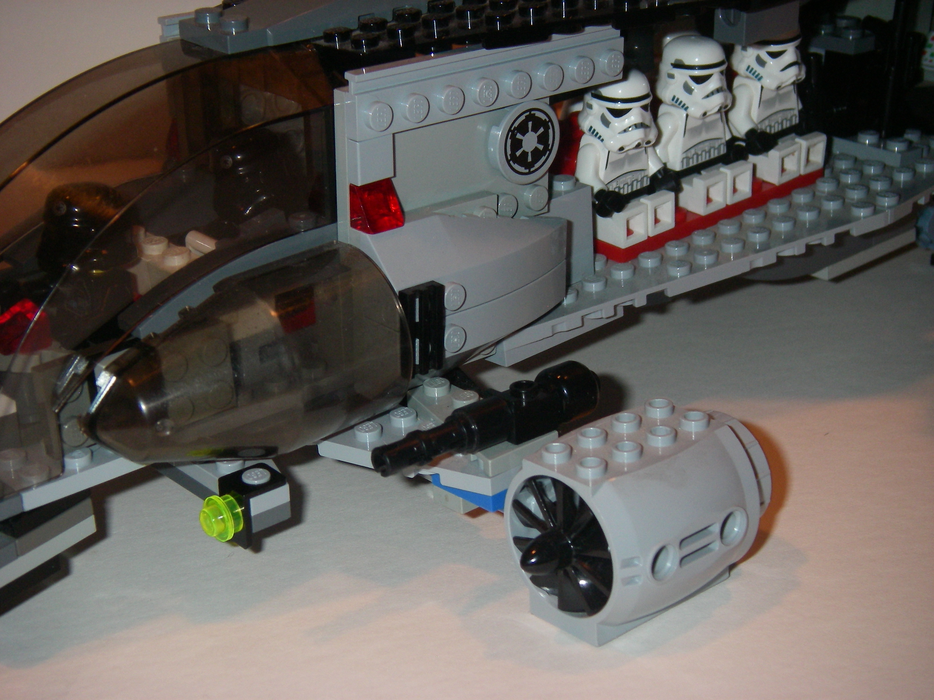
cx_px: 467
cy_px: 350
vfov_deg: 23.3
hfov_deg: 30.7
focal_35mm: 63
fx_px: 1700
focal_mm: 10.5
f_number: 3.7
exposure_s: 1/60
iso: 200
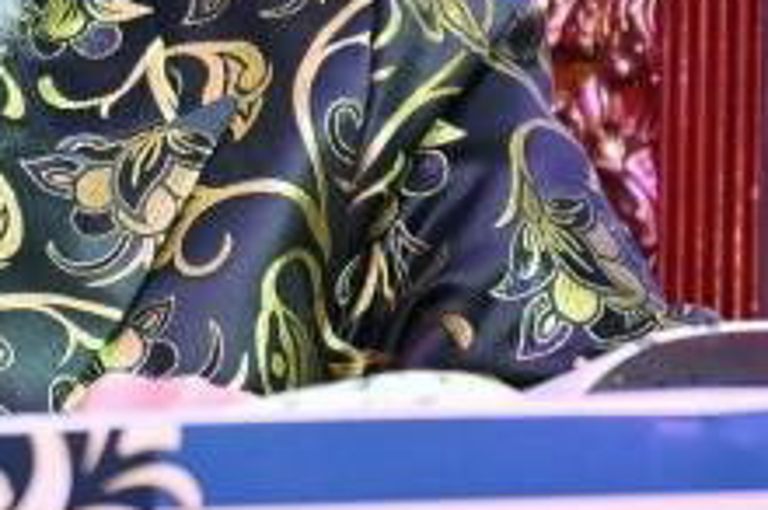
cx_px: -63
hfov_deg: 1.5
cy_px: -231
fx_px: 29759
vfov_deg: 1.0
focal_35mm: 1397
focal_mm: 200
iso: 320
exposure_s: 1/200
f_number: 2.8
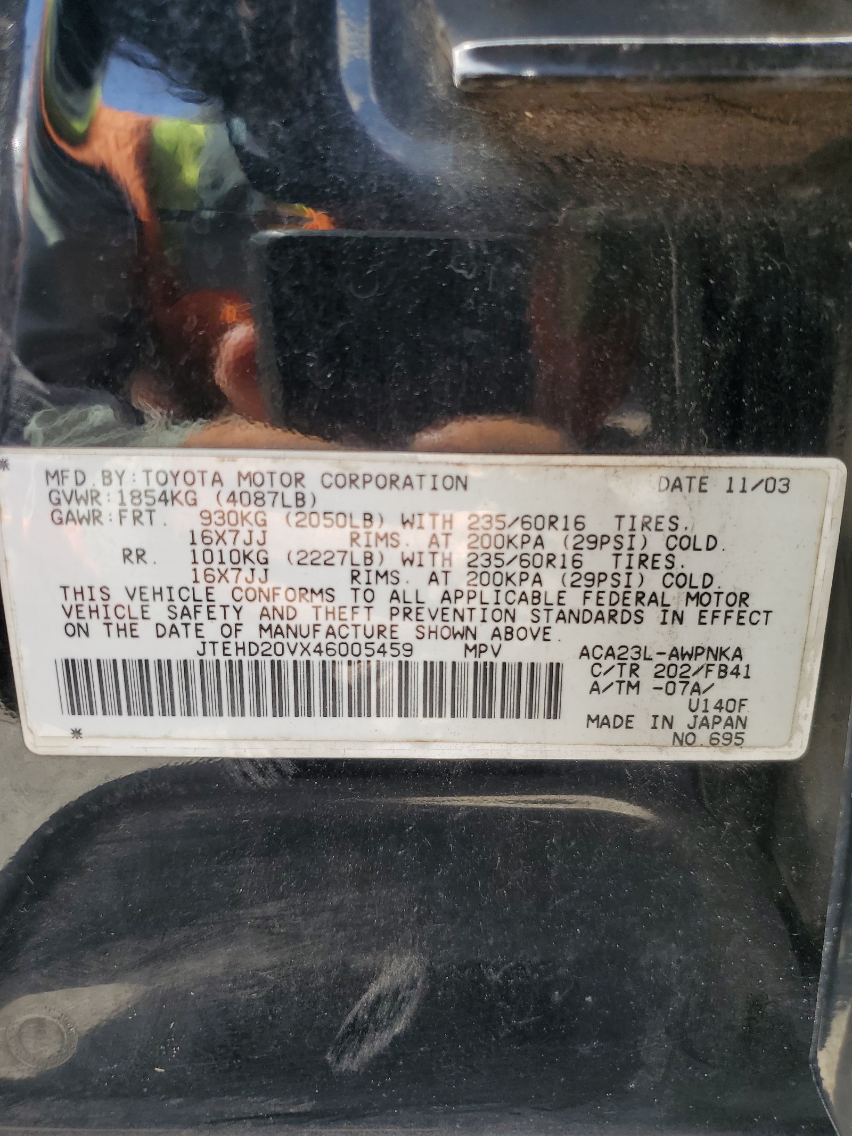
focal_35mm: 26
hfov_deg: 53.1
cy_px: 568
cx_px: 426
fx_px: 853
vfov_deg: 67.3
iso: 50
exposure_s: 1/303
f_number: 1.5
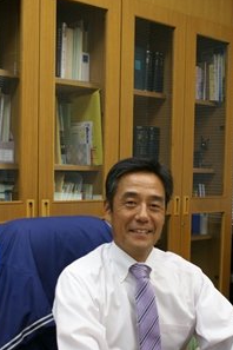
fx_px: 573
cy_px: 240
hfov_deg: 23.0
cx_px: 125
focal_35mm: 59
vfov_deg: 33.6
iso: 250
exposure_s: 1/40
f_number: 4.5
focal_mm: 26
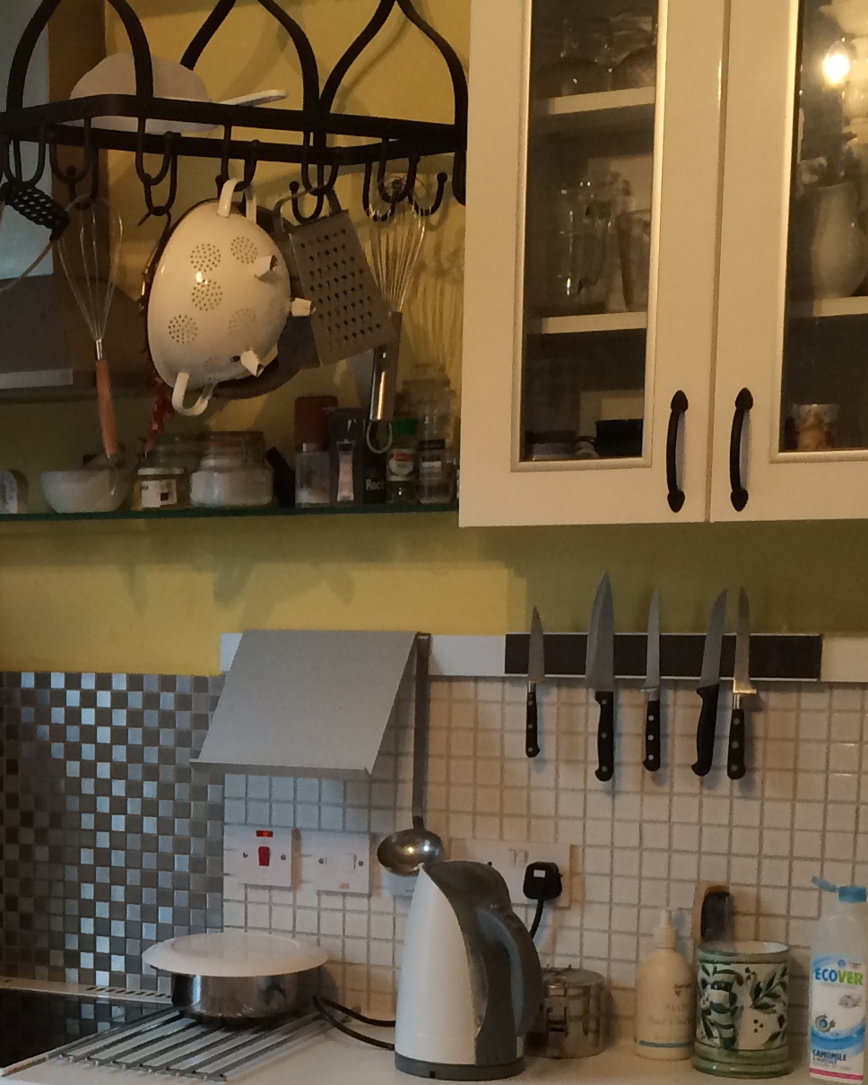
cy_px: 912
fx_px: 2537
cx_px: -93
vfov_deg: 23.7
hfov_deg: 18.6
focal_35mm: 79
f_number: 2.2
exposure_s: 1/30
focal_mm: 4.12
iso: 100
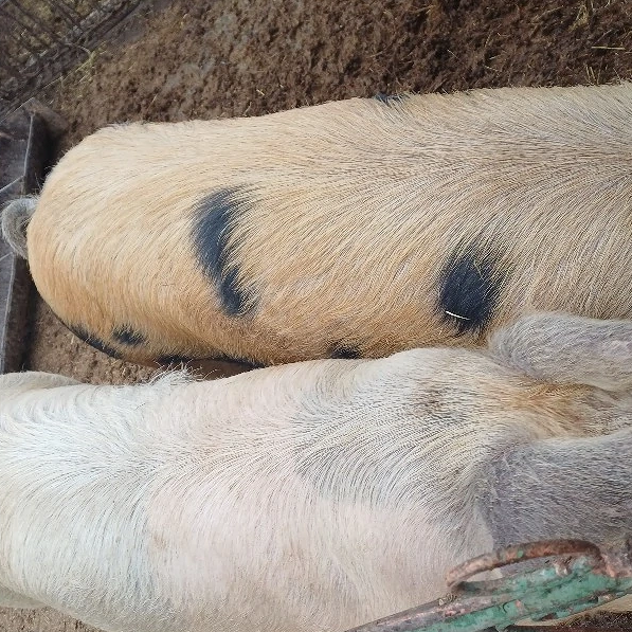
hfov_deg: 44.9
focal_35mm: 37
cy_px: 344
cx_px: 344
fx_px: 764
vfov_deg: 44.9
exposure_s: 1/179
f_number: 1.8
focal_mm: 4.65
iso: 50
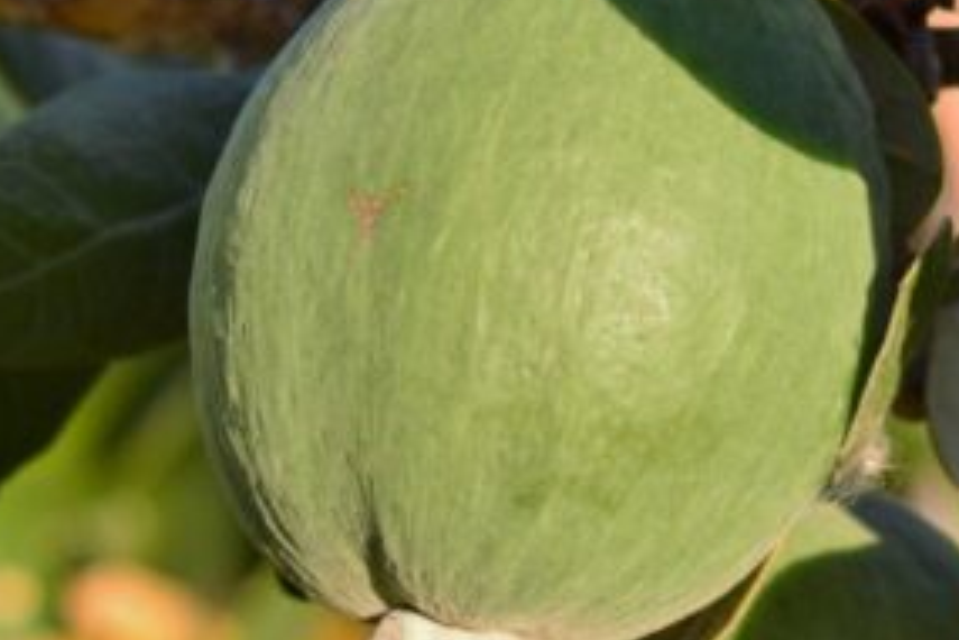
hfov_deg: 8.5
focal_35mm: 242
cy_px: 477
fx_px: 6446
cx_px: 737
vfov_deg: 5.7
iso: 400
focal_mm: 46
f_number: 7.1
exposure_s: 1/200
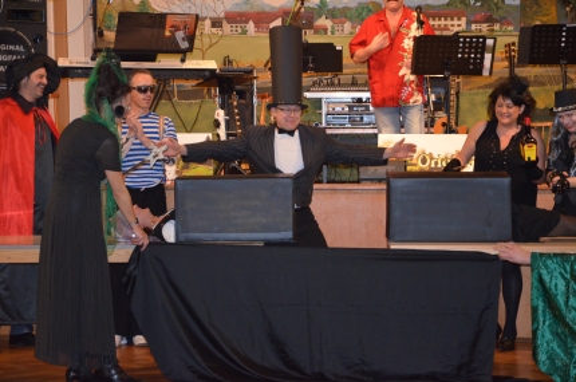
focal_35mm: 112
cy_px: 191
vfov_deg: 12.1
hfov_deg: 18.2
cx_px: 288
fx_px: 1797
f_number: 5.3
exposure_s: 1/60
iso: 3200
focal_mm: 75
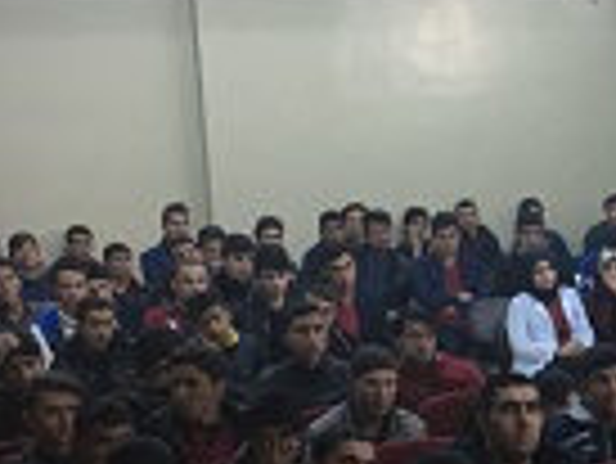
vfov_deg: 13.8
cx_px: 751
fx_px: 1888
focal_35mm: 106
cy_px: 457
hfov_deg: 17.6
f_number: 2.2
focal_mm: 4.15
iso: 125
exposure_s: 1/25
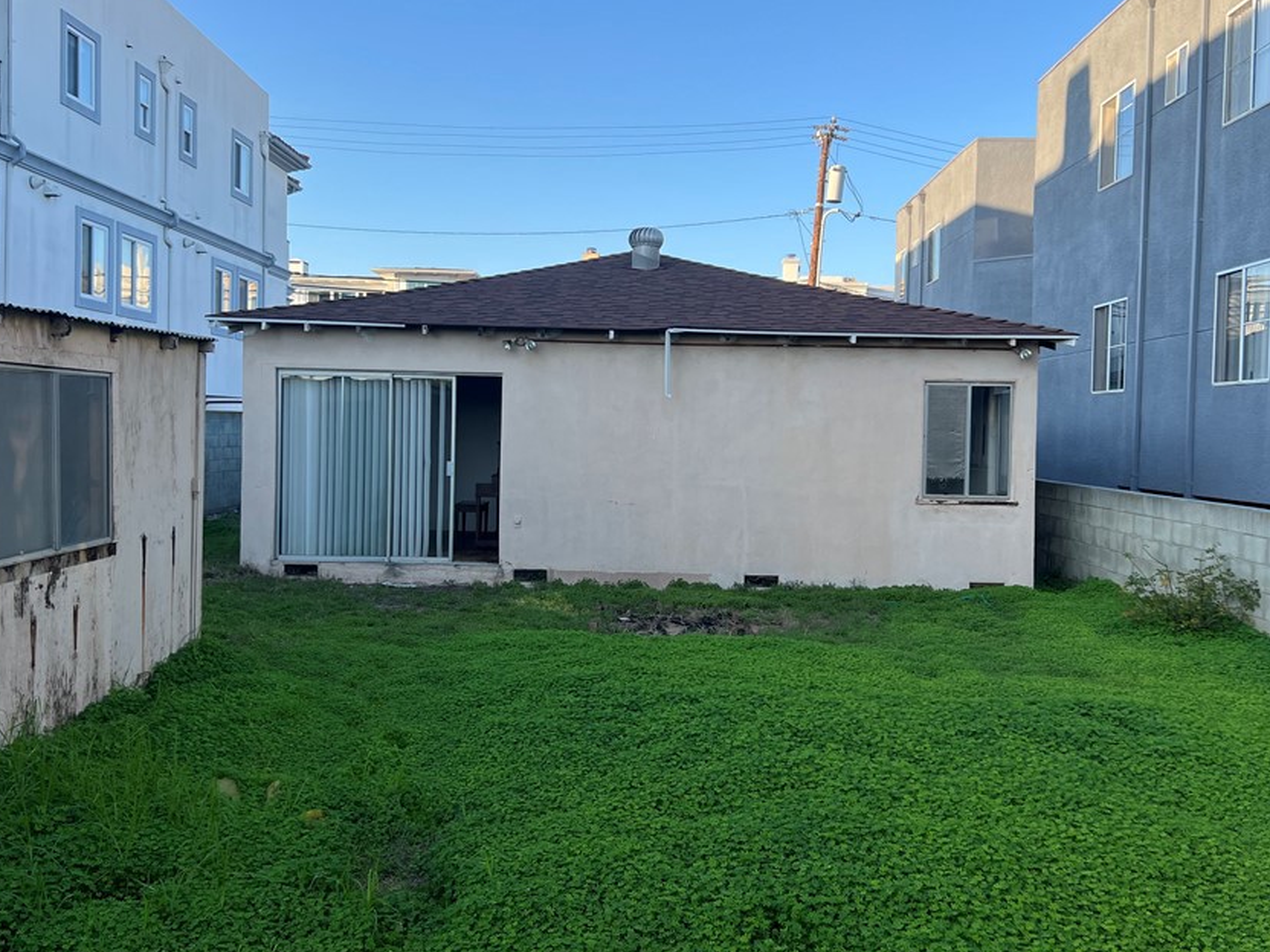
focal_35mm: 32
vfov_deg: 44.2
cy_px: 464
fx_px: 1174
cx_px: 588
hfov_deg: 56.8
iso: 50
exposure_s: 1/982
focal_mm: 5.7
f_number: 1.5
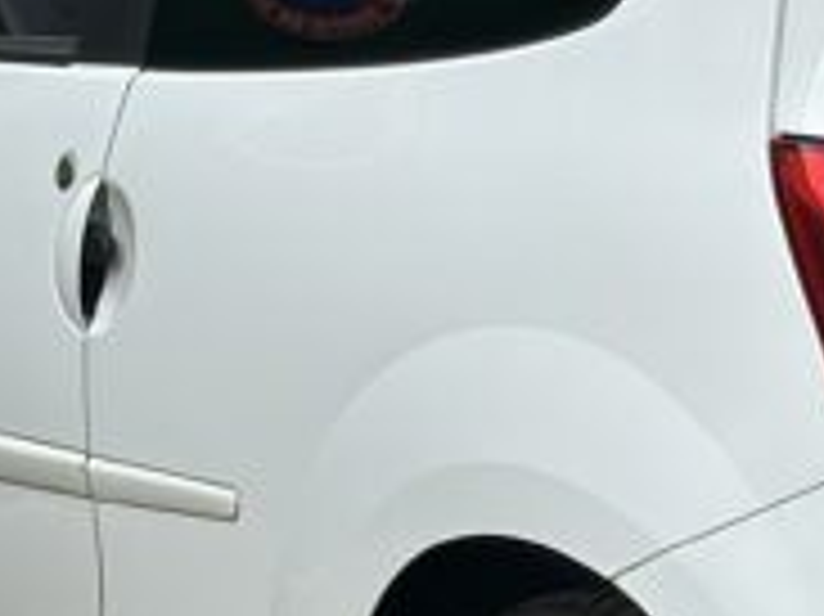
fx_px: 4996
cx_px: 698
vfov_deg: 7.1
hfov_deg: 9.4
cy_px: 261
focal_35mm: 210
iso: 64
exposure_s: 1/1339
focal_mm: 6.86
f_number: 1.78
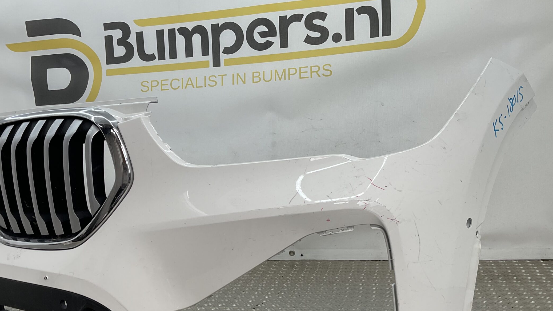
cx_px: 255
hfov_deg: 51.6
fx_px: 572
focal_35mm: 39
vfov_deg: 30.2
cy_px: 211
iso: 16
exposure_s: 1/139
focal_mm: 3
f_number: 1.8
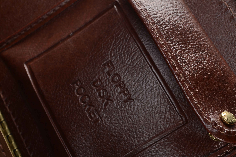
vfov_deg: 16.5
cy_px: 78
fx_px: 540
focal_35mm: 82
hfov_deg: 24.7
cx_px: 118
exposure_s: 1/80
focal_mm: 55
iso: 100
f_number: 8
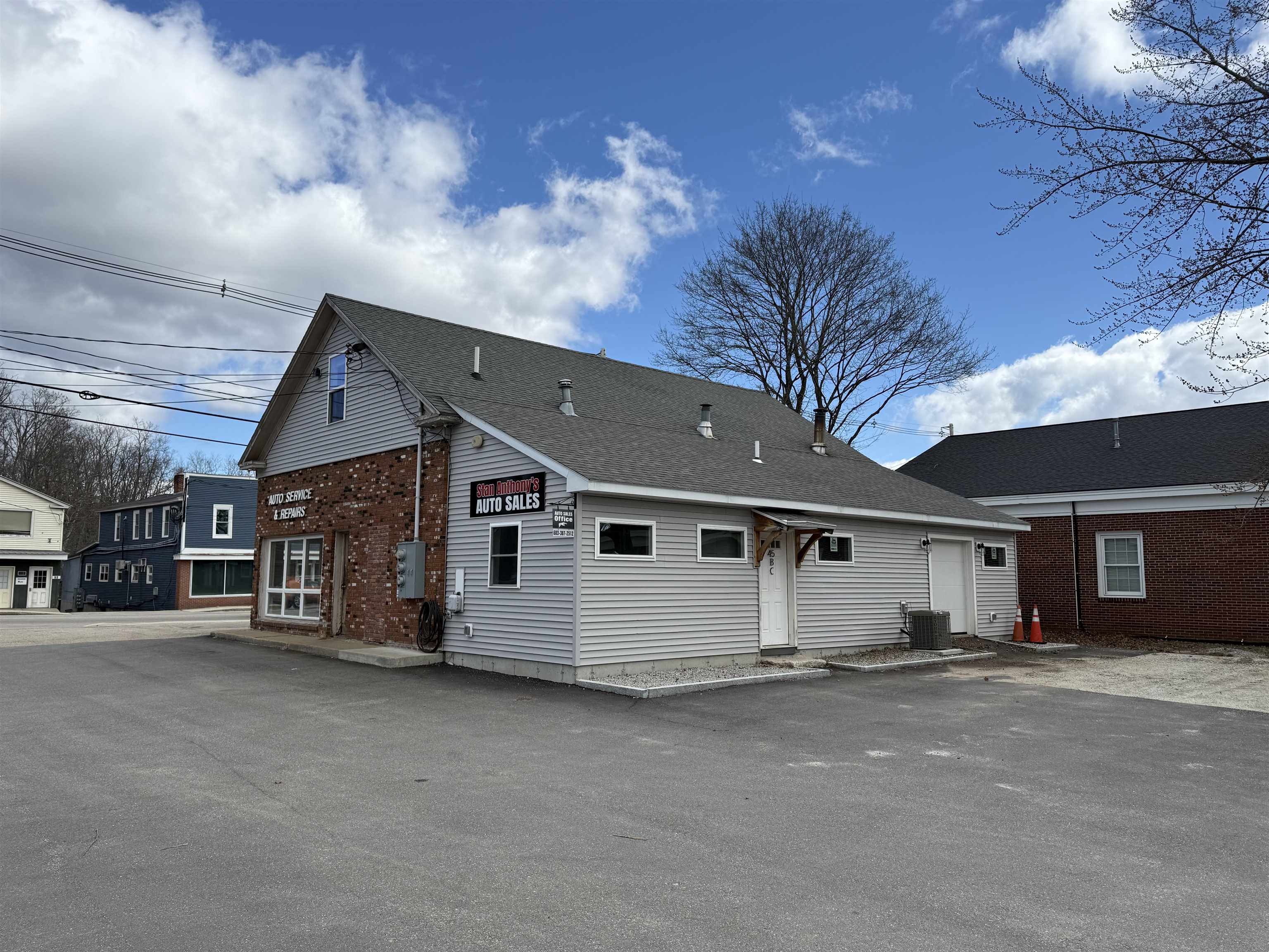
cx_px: 634
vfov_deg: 56.8
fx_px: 880
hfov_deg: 71.6
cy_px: 476
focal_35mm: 24
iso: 80
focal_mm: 6.76
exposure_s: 1/4975
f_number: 1.78
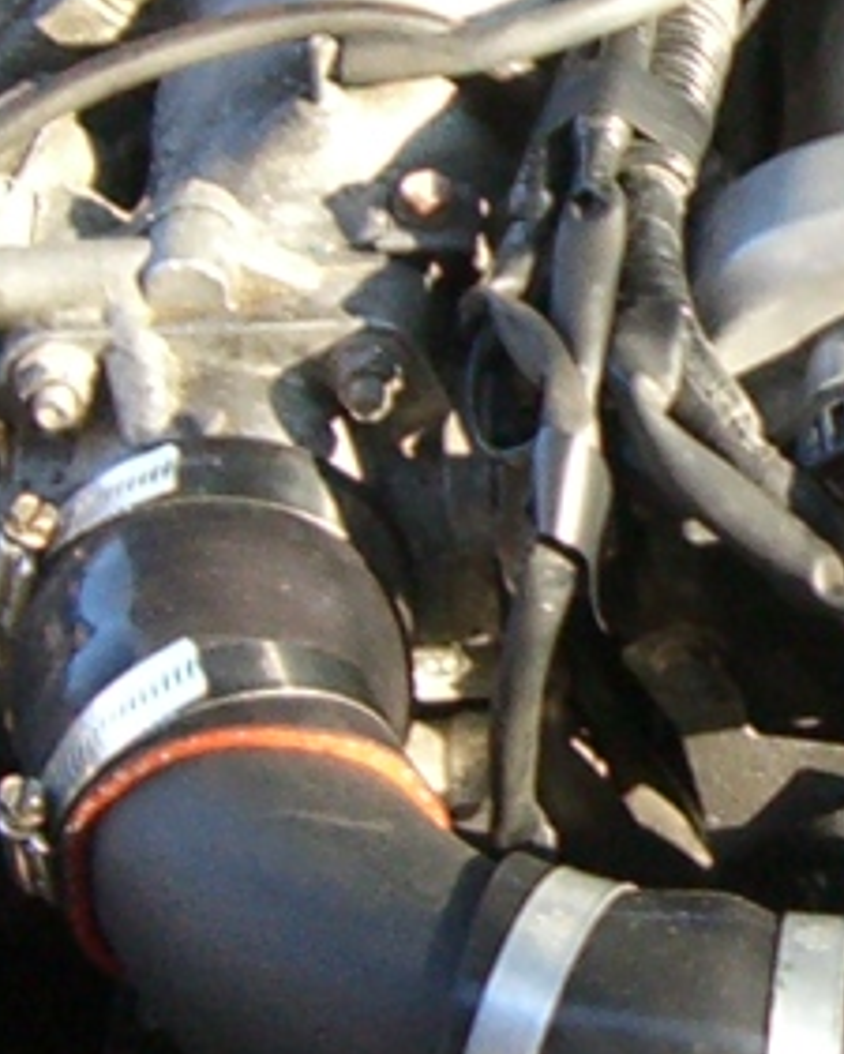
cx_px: 1388
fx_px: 6585
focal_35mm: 211
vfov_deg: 9.1
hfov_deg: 7.2
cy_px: 371
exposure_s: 1/160
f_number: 2.7
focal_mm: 6.2
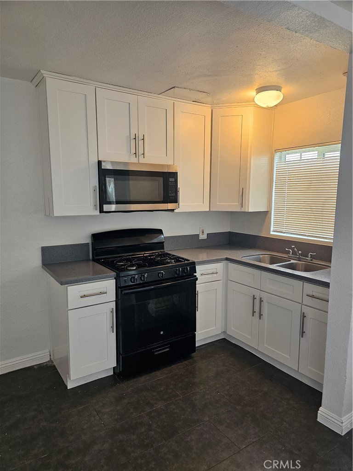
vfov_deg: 73.9
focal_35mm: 23
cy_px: 236
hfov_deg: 58.9
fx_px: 313
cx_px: 176
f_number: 1.7
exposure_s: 1/120
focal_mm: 6.3
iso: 250
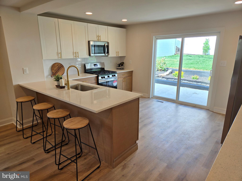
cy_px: 90
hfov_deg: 73.9
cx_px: 121
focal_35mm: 23
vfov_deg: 58.9
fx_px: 161
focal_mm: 5.4
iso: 40
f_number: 1.8
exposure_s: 1/120
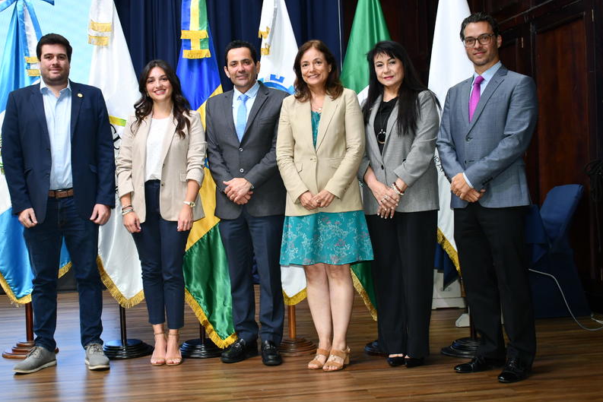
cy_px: 189
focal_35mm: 51
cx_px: 266
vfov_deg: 26.5
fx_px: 854
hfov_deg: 38.8
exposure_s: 1/60
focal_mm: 29
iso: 500
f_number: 4.2
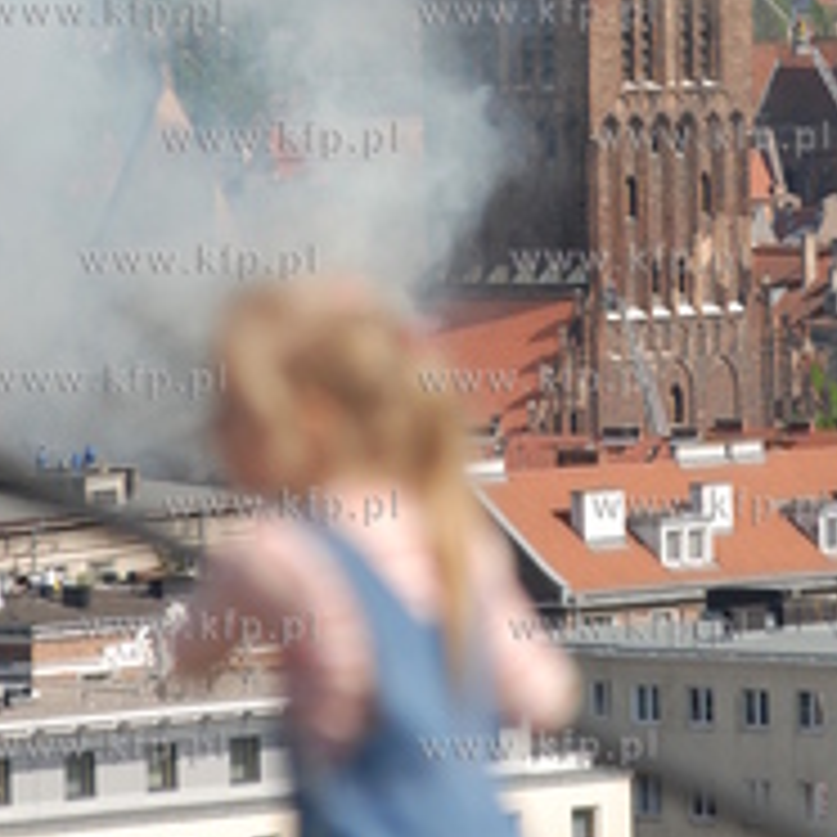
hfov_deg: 3.2
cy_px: 130
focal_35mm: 548
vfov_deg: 3.2
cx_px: 572
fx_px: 14991
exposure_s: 1/500
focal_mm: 200
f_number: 5
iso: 100
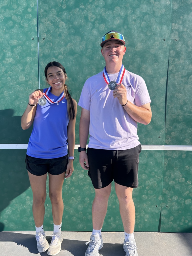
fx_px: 192
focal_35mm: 26
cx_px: 96
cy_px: 128
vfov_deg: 67.3
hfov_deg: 53.1
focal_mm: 5.7
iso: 50
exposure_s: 1/1344
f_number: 1.5
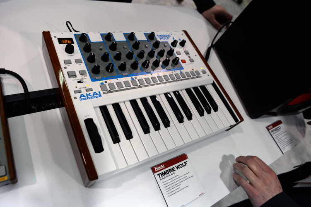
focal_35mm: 24
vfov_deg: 53.1
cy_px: 104
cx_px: 156
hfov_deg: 73.8
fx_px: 207
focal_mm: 24
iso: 1600
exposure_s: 1/400
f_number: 4.5
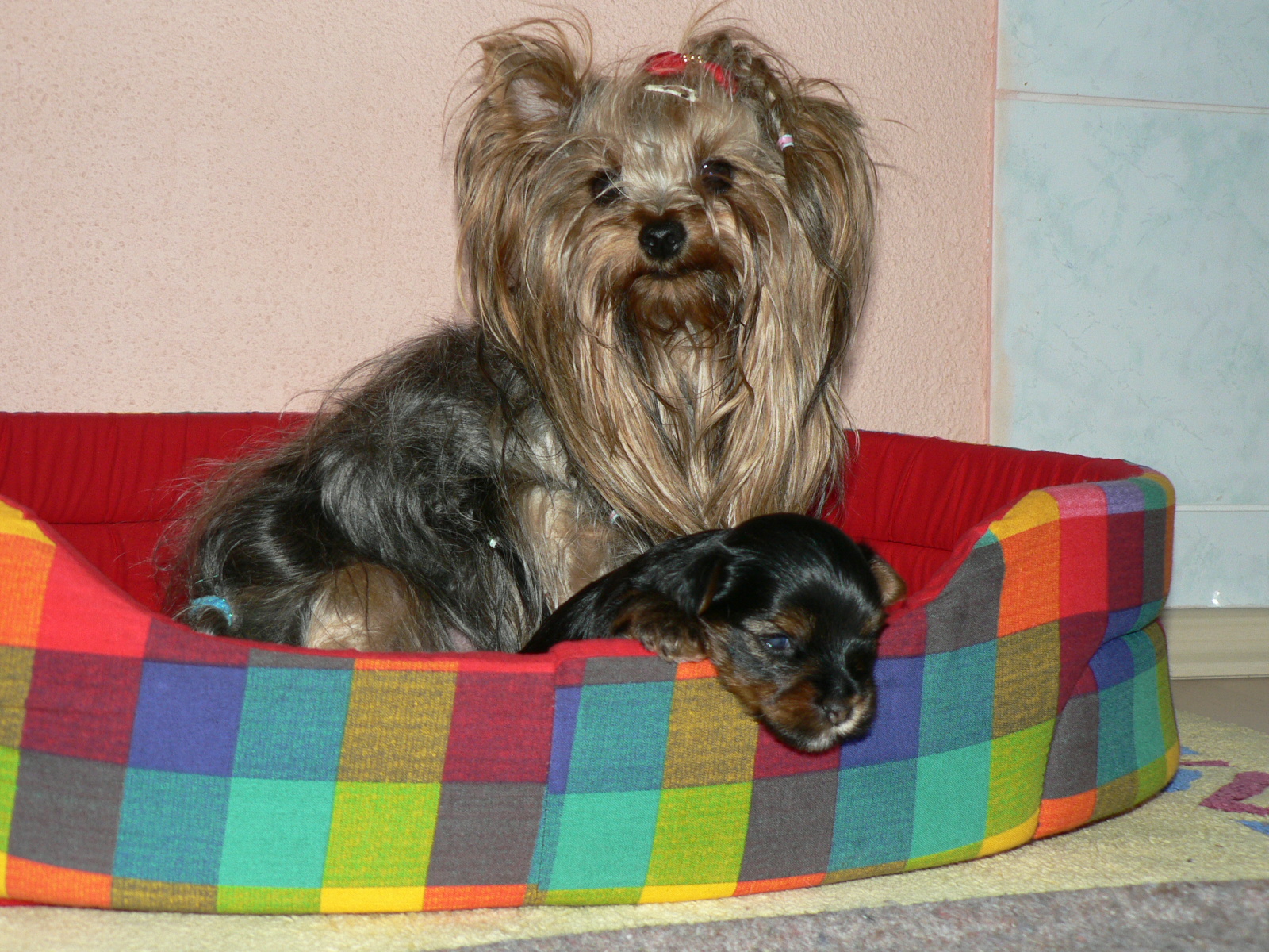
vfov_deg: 29.7
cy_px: 476
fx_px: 1796
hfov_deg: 38.9
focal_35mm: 49
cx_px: 634
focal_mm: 8.2
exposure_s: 1/60
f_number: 2.8
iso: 100
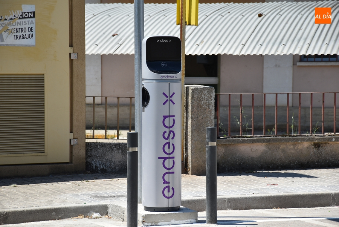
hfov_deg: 13.0
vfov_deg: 8.7
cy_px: 114
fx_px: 1485
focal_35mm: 158
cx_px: 170
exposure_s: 1/640
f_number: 6.3
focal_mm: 105
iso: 200
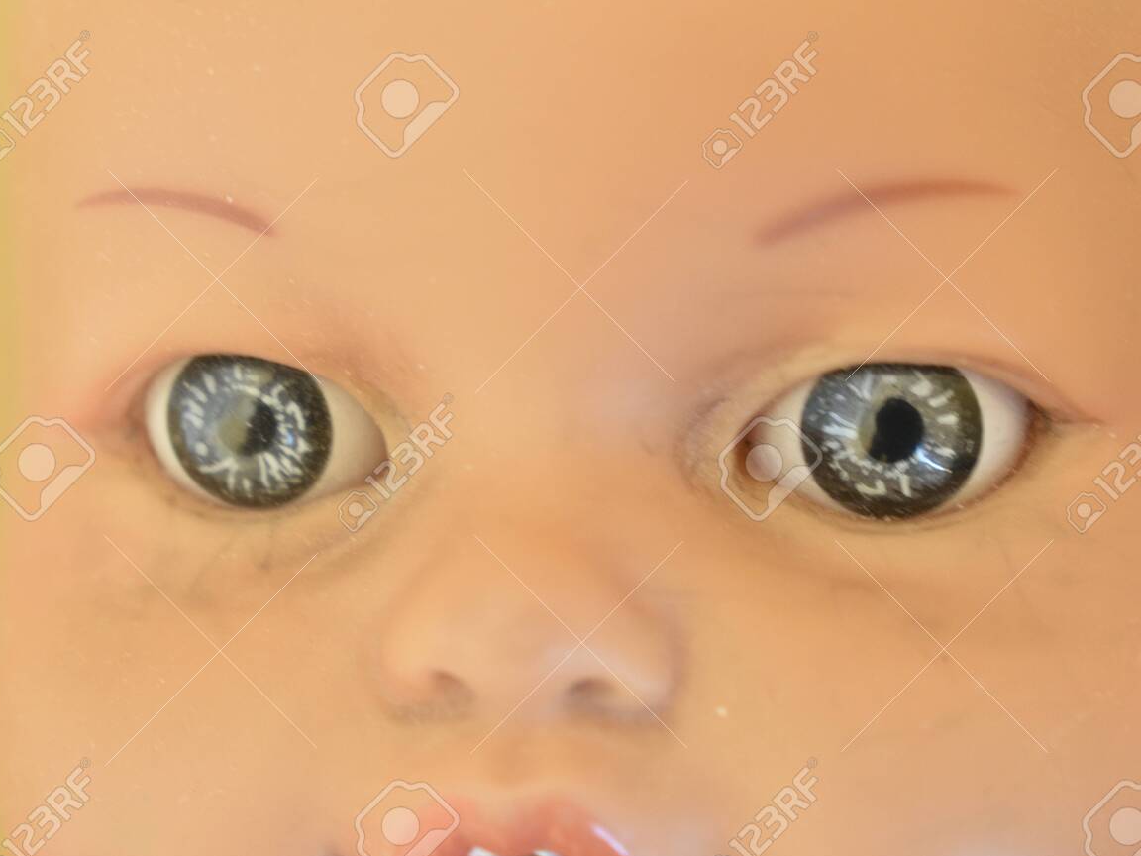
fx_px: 2951
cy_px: 428
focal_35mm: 90
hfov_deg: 21.9
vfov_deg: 16.5
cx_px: 580
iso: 800
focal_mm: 55
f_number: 8
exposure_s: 1/40
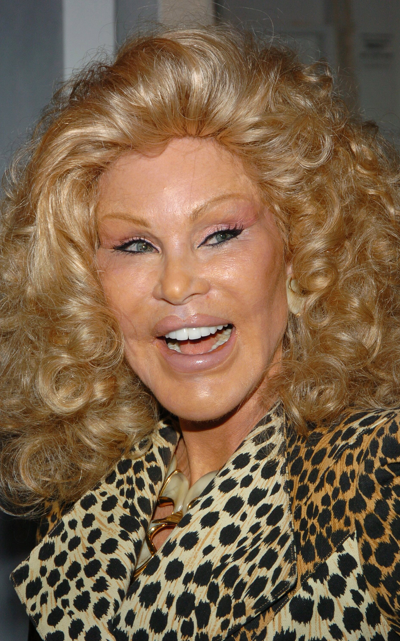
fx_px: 1866
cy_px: 321
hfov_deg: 12.2
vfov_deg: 19.5
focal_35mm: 107
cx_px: 197
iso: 250
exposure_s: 1/100
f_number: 8
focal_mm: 70
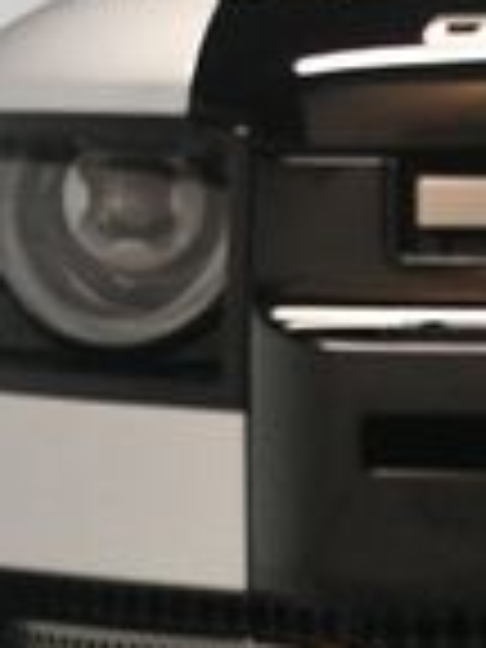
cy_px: 540
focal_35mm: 141
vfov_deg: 13.9
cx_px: 891
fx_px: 2639
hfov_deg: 9.9
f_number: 3.5
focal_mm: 22
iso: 1600
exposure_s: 1/125
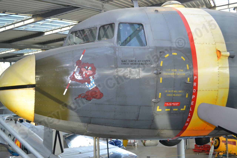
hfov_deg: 57.2
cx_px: 118
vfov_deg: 40.0
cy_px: 79
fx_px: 217
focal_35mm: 33
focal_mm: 22
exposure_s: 1/60
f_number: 4
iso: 720
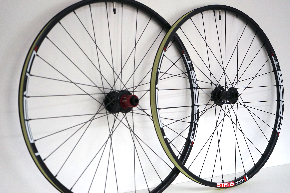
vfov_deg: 25.0
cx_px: 145
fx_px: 435
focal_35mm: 54
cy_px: 96
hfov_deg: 36.9
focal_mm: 54
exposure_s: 1/160
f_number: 5
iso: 2000
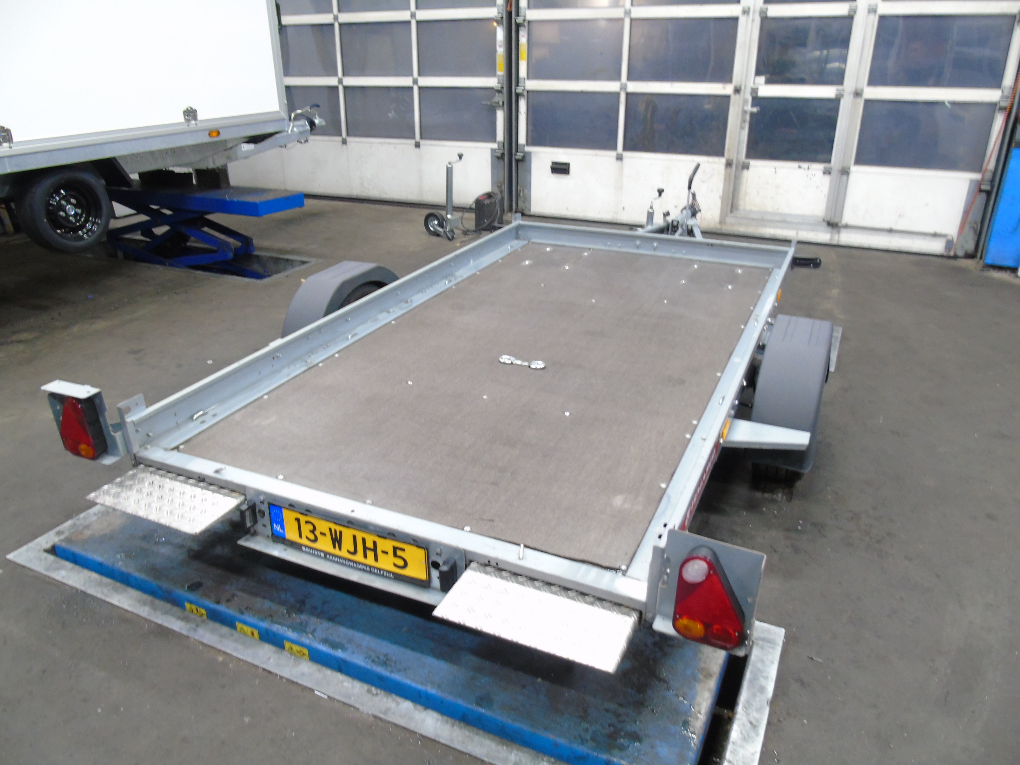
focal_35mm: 25
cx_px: 510
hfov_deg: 69.4
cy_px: 382
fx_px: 737
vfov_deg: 54.9
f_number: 3.4
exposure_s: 1/10
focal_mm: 4.4
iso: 400
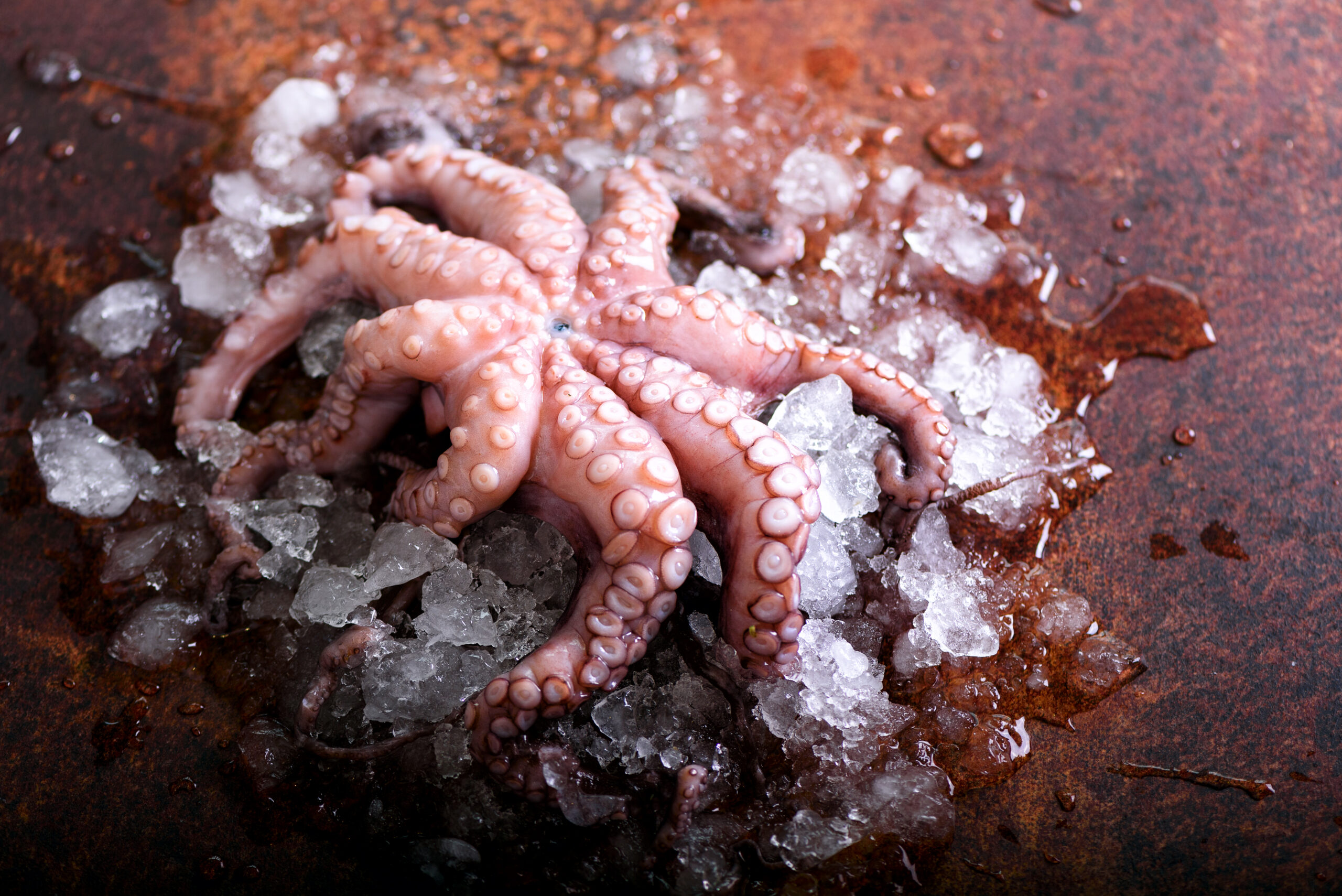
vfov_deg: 13.1
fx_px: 3916
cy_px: 448
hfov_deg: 19.4
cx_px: 671
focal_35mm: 105
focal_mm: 105
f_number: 5
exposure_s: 1/200
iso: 200
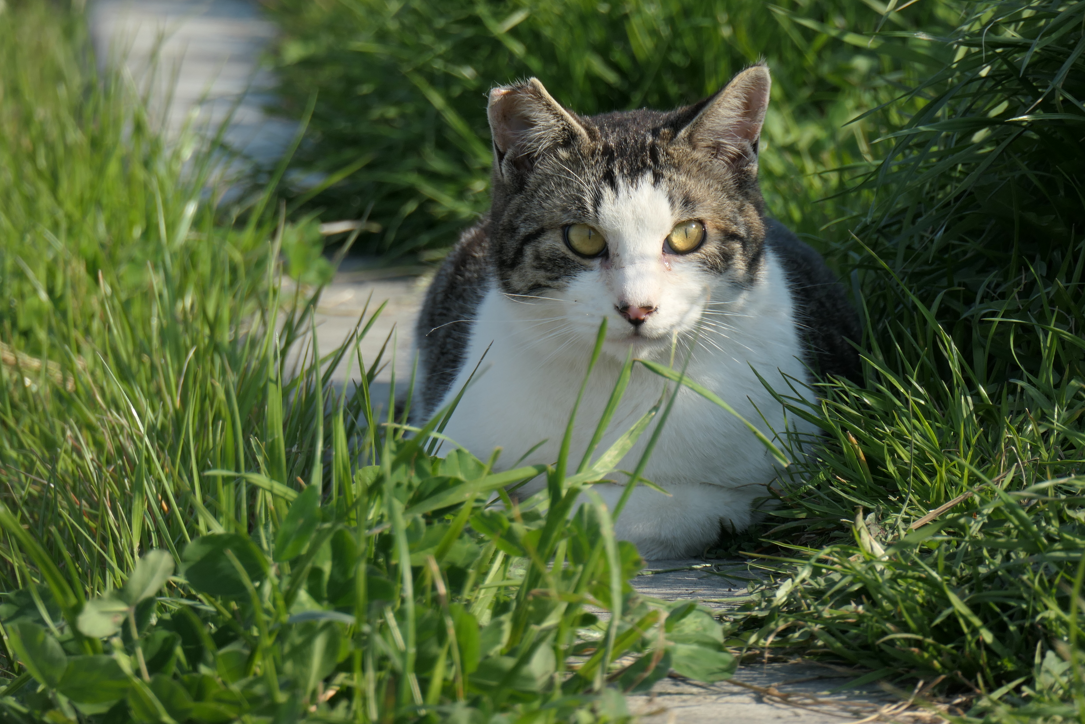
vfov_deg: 3.4
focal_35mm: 400
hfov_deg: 5.2
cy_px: 323
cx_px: 542
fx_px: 12054
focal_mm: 132
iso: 125
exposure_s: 1/320
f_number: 7.1
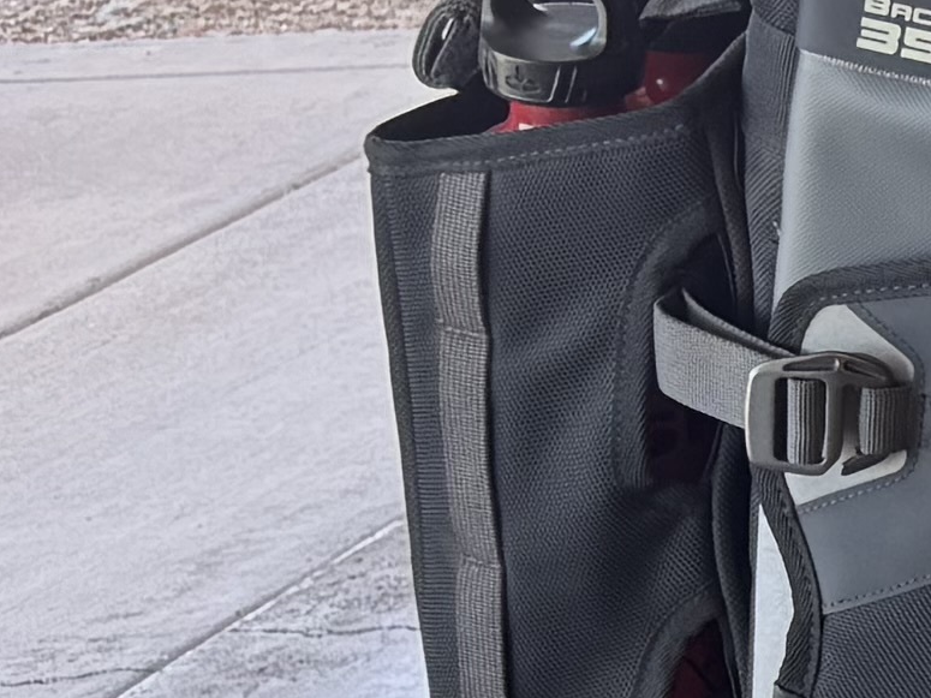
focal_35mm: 177
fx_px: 4760
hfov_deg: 8.2
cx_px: 3346
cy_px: 207
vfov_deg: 8.4
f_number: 1.78
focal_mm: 6.76
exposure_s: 1/158
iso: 64
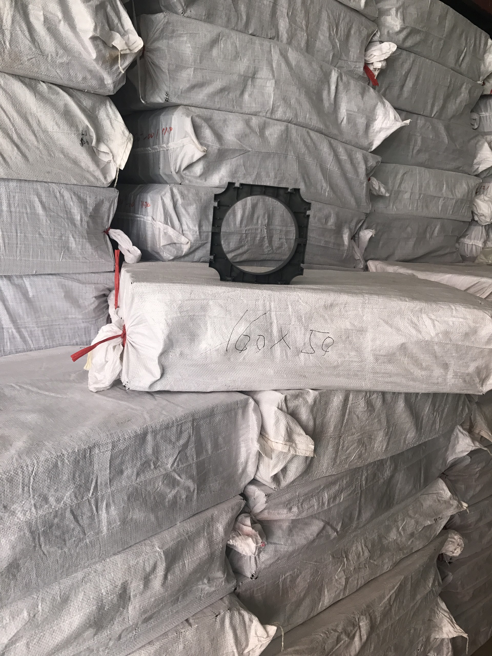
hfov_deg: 49.7
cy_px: 328
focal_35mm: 28
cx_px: 246
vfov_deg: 63.4
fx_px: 531
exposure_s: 1/100
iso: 25
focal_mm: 3.99
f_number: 1.8
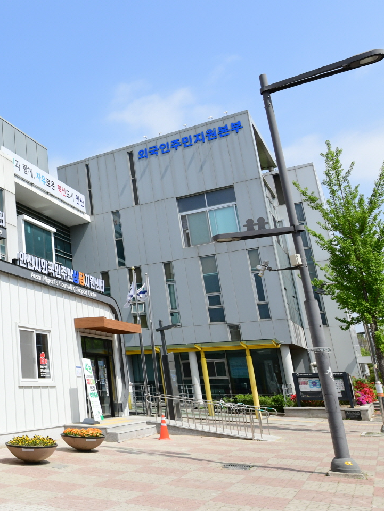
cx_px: -69
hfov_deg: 33.0
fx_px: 532
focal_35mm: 36
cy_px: 245
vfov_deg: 51.3
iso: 640
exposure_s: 1/1000
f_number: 10
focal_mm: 18
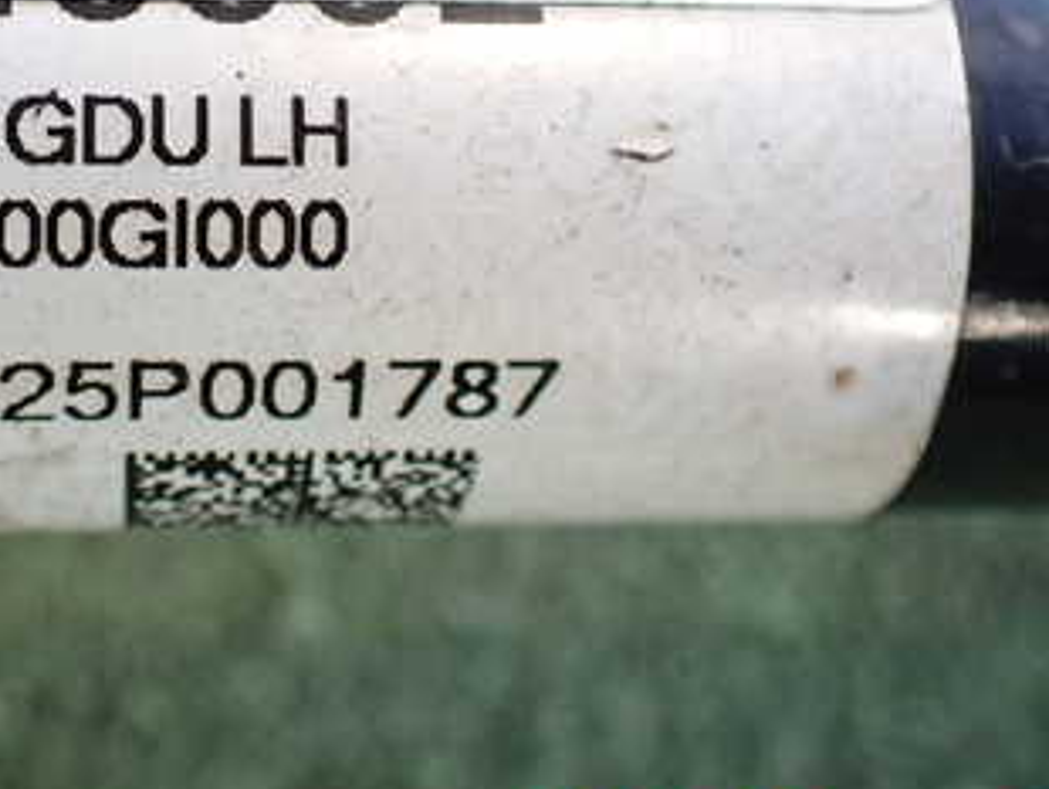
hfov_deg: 32.7
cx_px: 281
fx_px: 1759
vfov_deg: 24.7
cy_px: 112
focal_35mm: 58
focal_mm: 5.4
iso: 320
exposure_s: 1/125
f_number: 2.3
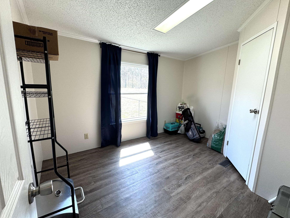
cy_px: 109
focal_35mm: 16
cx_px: 151
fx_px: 134
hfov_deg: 94.4
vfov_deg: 78.1
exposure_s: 1/120
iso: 80
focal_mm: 2.22
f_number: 2.2
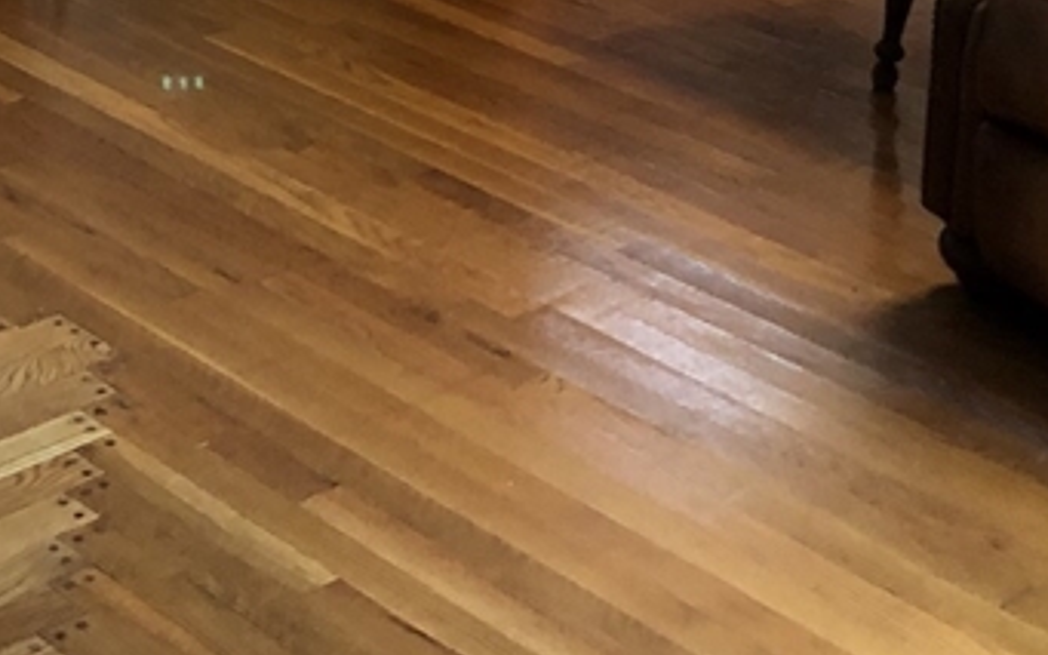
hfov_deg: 21.9
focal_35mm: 89
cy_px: -446
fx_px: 2542
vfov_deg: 13.5
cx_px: -129
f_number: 1.8
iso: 100
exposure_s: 1/12
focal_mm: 3.99
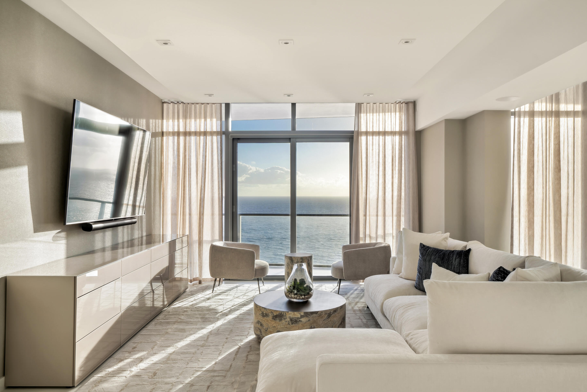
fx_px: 408
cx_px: 303
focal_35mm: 25
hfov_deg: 71.5
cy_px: 198
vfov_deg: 51.3
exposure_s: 1/80
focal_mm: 24
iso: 160
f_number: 8
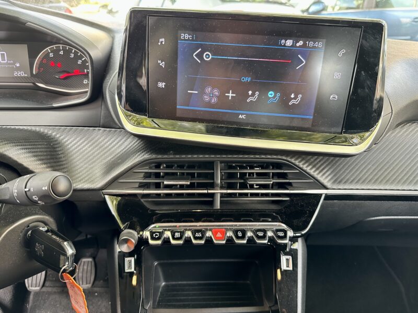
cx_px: 209
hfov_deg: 71.6
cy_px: 156
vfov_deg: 56.8
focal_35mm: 24
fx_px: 290
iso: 250
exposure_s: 1/97
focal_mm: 6.86
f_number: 1.78
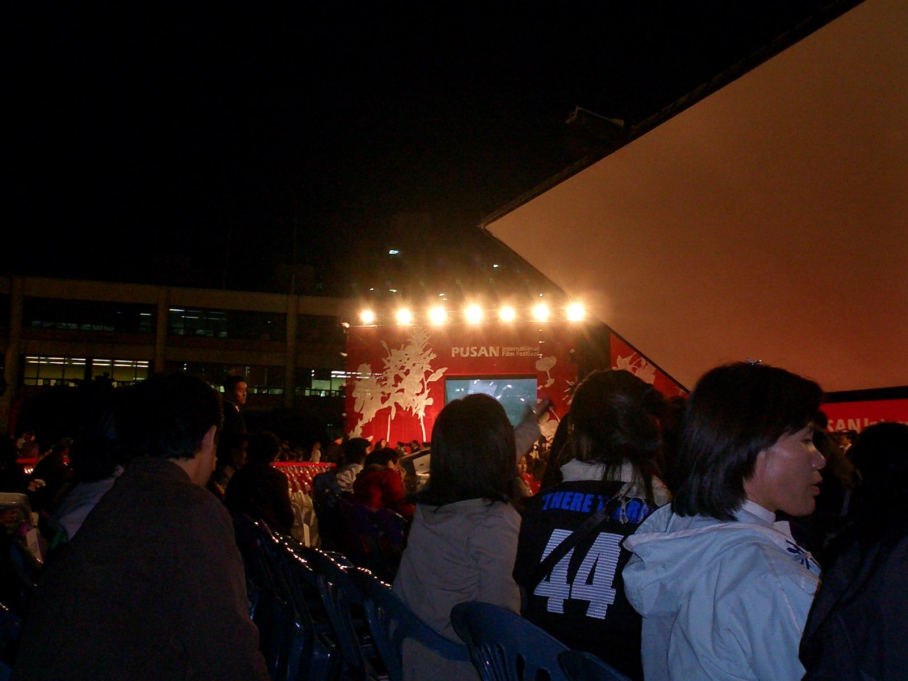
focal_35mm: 37
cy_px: 340
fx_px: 971
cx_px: 454
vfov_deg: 38.7
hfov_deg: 50.1
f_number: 3.5
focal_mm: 5.6
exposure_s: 1/40
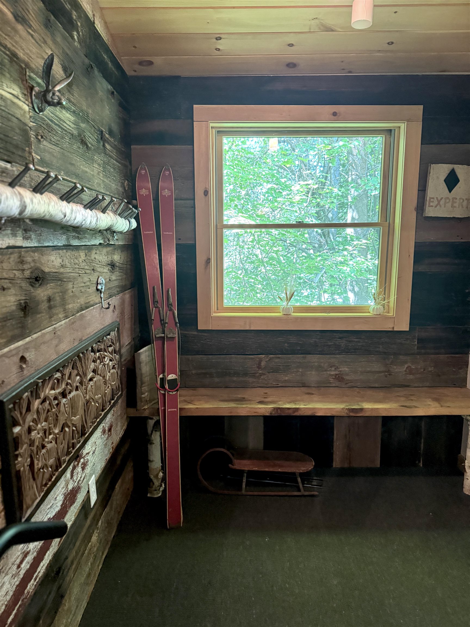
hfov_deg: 56.8
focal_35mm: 24
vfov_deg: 71.6
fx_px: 434
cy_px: 314
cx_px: 235
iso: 800
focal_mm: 6.76
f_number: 1.78
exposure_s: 1/60
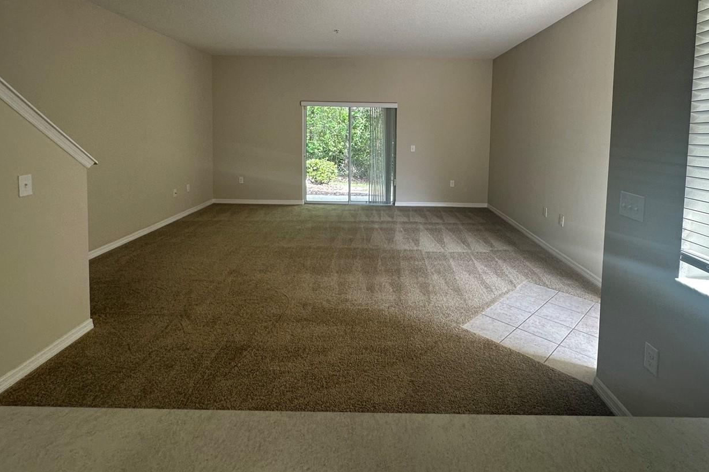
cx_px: 379
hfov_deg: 86.8
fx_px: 374
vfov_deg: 62.7
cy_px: 153
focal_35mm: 19
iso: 100
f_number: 2.2
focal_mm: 2.22
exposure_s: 1/120
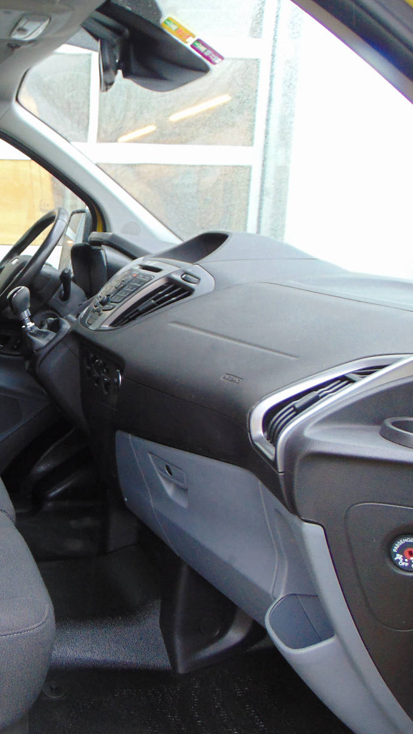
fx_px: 720
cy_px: 363
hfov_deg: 28.8
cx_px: -48
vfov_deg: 54.0
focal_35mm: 37
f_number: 3
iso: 160
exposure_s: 1/30
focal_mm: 4.5
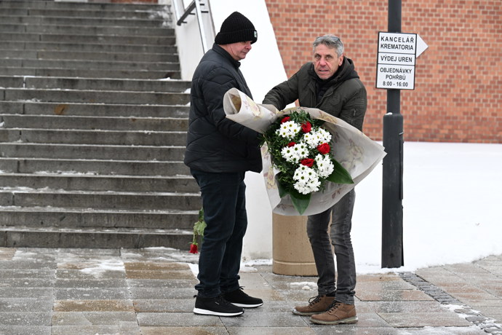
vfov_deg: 12.5
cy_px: 168
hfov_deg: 18.6
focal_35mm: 110
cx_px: 251
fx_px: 1534
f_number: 5
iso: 2000
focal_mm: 110
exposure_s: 1/400
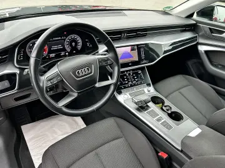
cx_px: 112
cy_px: 84
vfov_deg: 53.1
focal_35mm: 26
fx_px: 169
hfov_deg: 67.3
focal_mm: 5.7
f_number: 1.5
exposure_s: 1/121
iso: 50
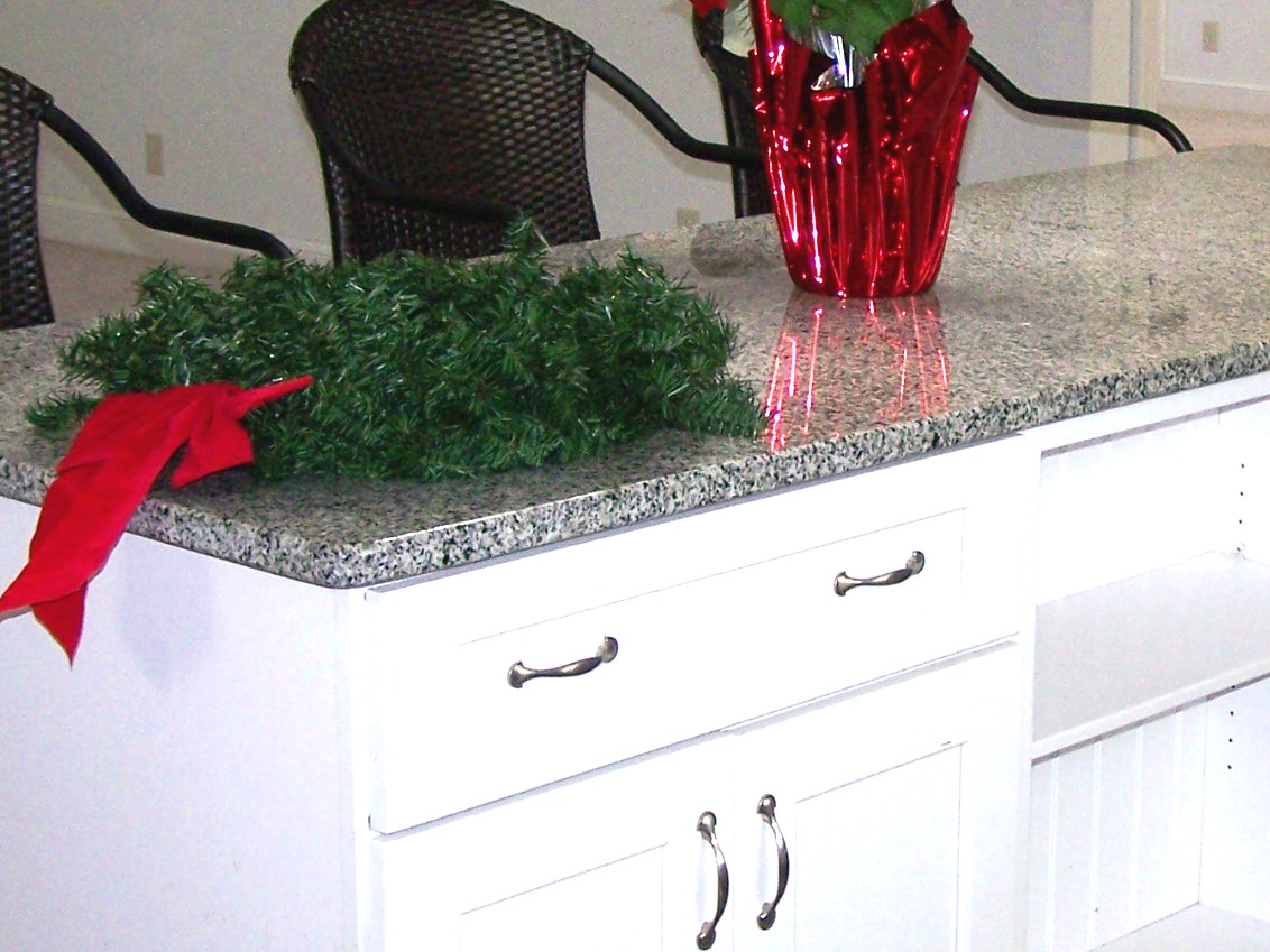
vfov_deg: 17.0
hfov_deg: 22.3
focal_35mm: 87
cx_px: 933
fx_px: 3192
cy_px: 477
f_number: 2.8
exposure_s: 1/60
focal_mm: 6.3
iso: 80
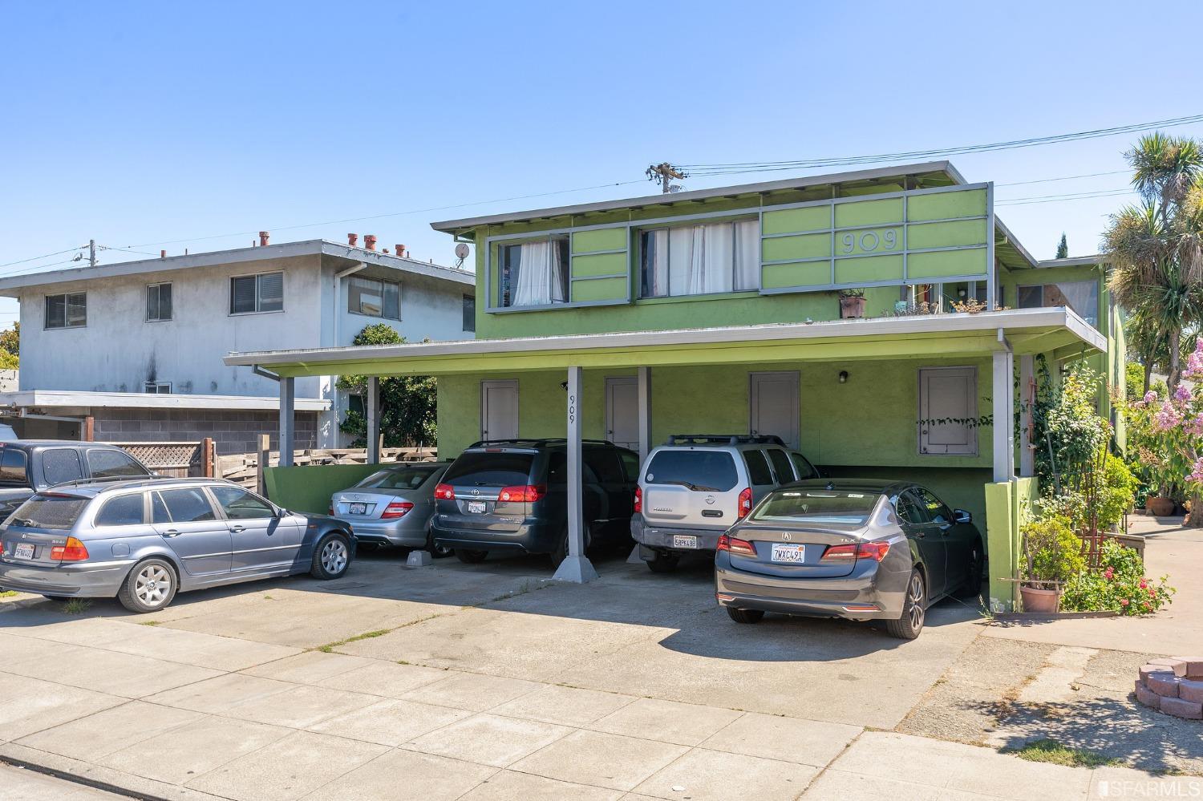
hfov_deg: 60.3
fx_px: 1036
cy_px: 400
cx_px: 602
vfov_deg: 42.3
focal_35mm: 31
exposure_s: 1/125
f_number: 9
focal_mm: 31
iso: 100
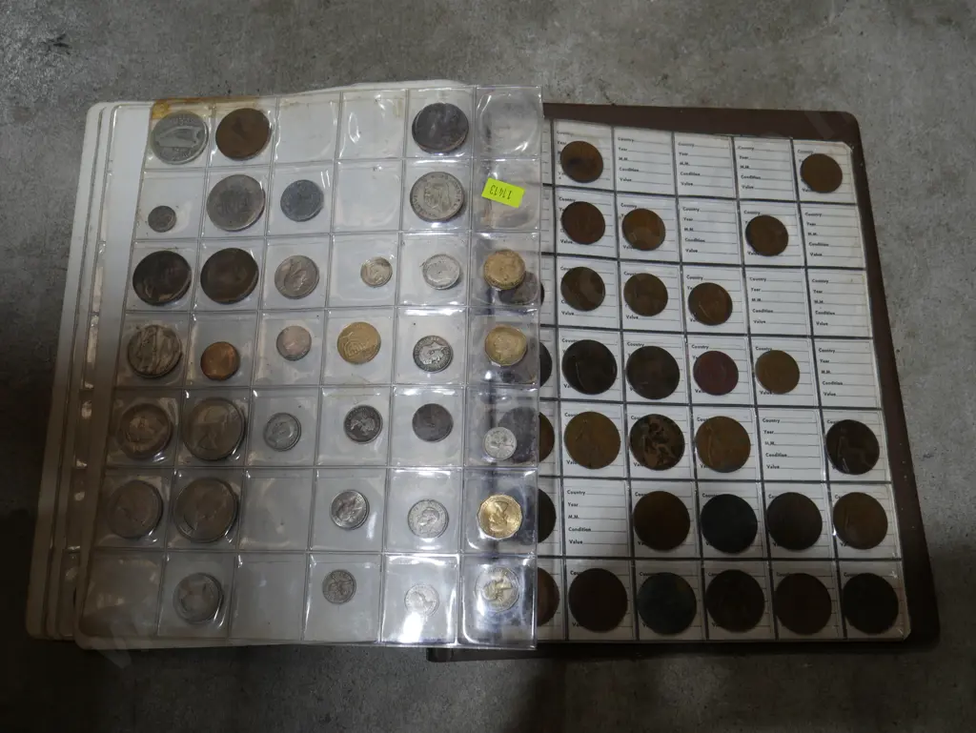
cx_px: 488
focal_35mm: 40
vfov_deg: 36.0
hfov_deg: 46.8
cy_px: 366
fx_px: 1128
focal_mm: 20
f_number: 4.4
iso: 200
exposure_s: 1/80
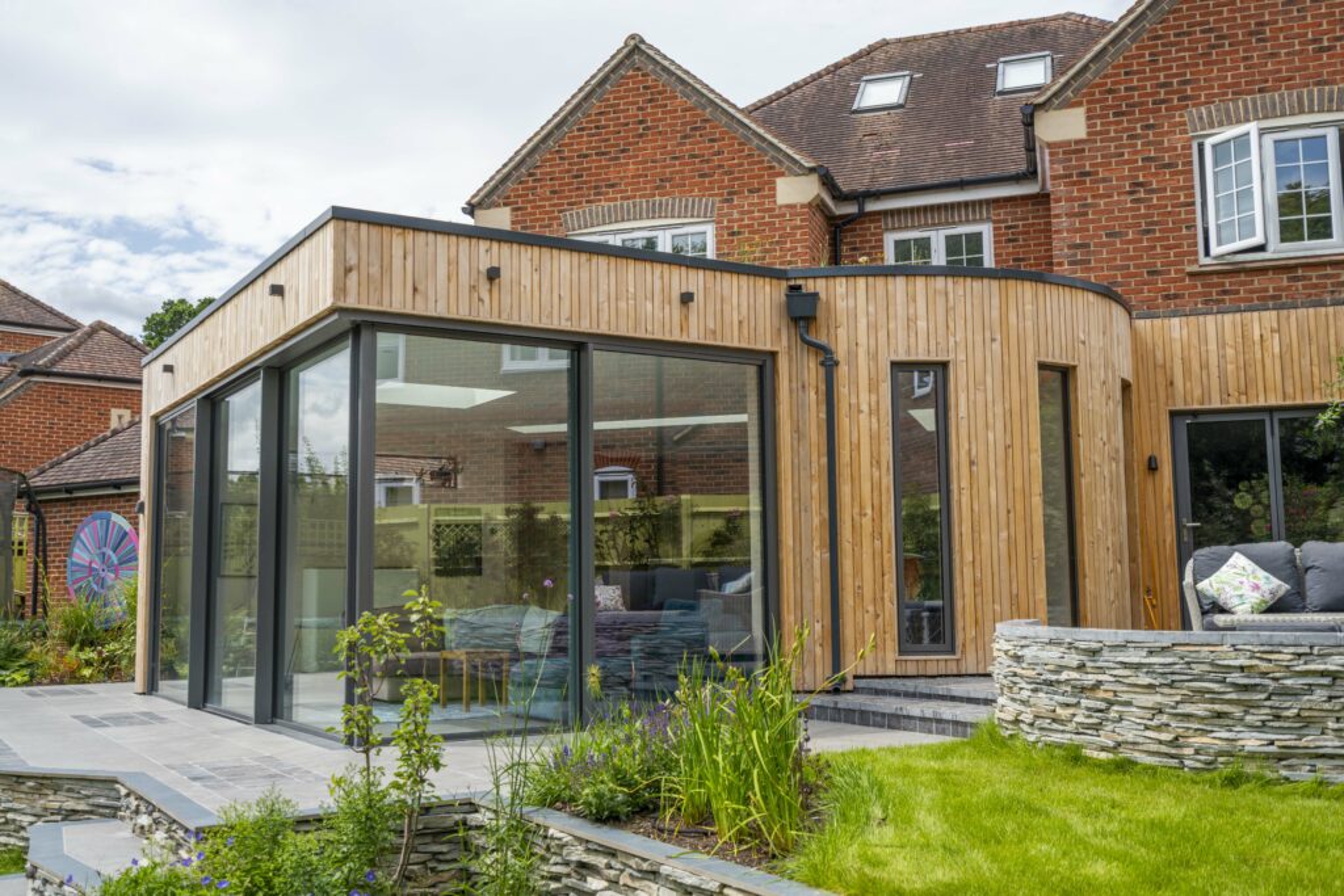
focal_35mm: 35
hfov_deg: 54.4
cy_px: 448
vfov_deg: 37.9
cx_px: 672
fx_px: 1307
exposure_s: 1/500
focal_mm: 35
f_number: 5
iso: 64
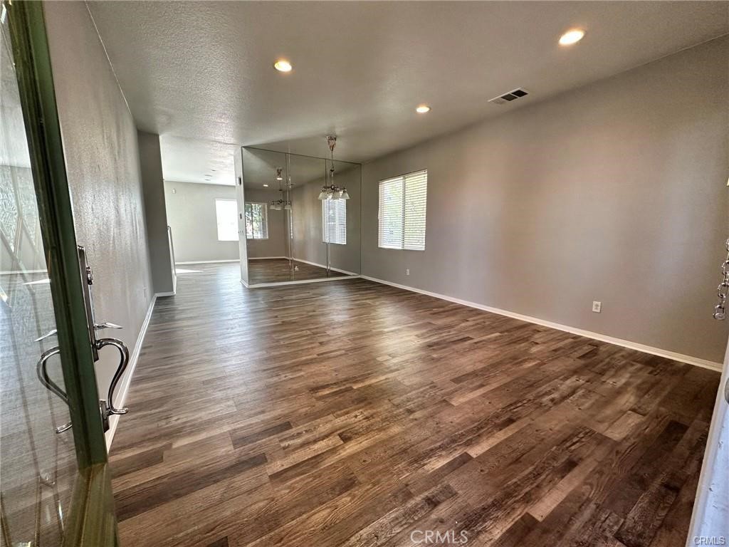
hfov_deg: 102.1
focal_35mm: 14
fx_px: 295
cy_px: 274
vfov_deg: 85.7
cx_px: 364
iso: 200
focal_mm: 2.22
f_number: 2.2
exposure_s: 1/120
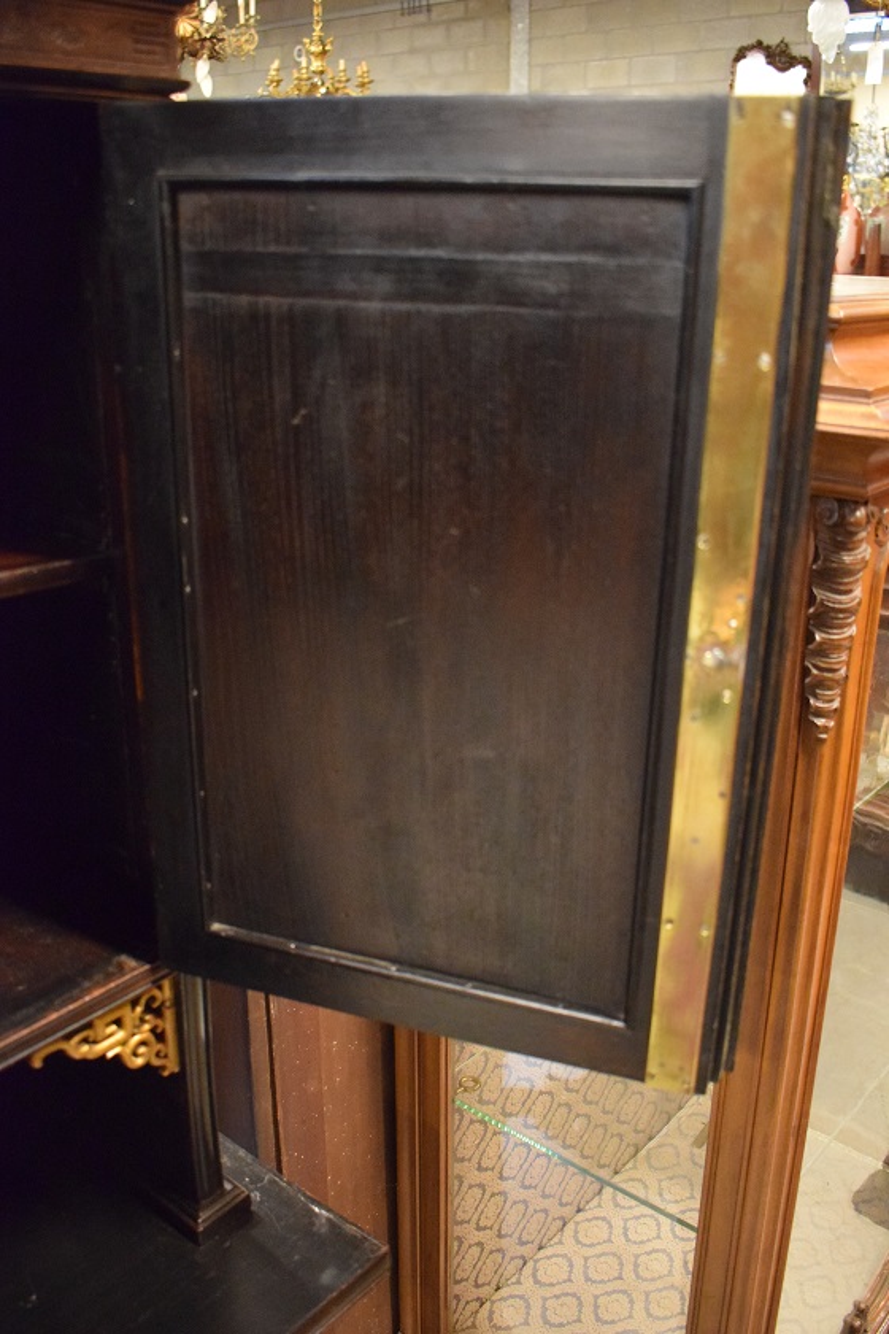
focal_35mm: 33
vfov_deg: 57.2
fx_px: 1222
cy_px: 667
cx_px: 444
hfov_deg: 40.0
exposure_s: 1/40
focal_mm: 22
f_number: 3.8
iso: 6400
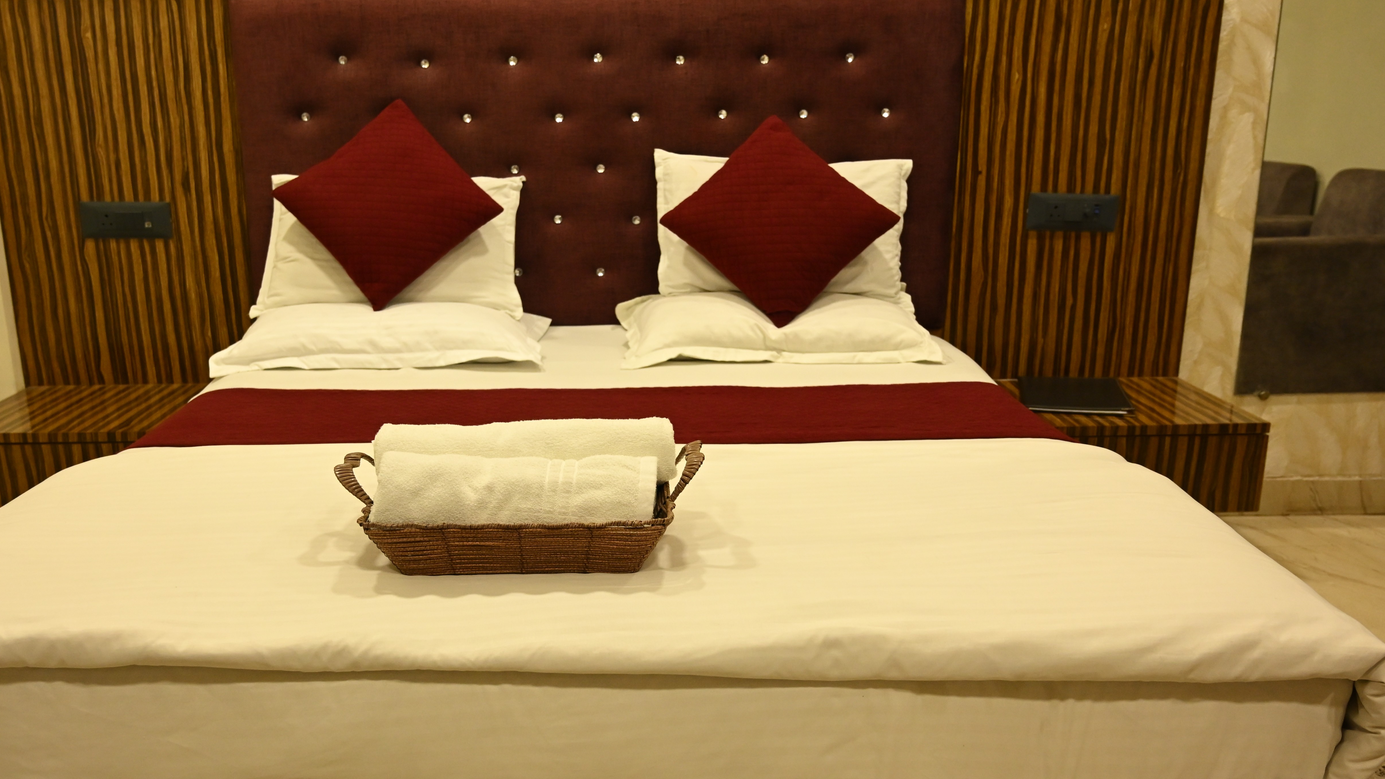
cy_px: 441
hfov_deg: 57.8
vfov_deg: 34.6
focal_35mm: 34
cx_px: 605
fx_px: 1249
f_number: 4.5
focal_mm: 26
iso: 2500
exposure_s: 1/160
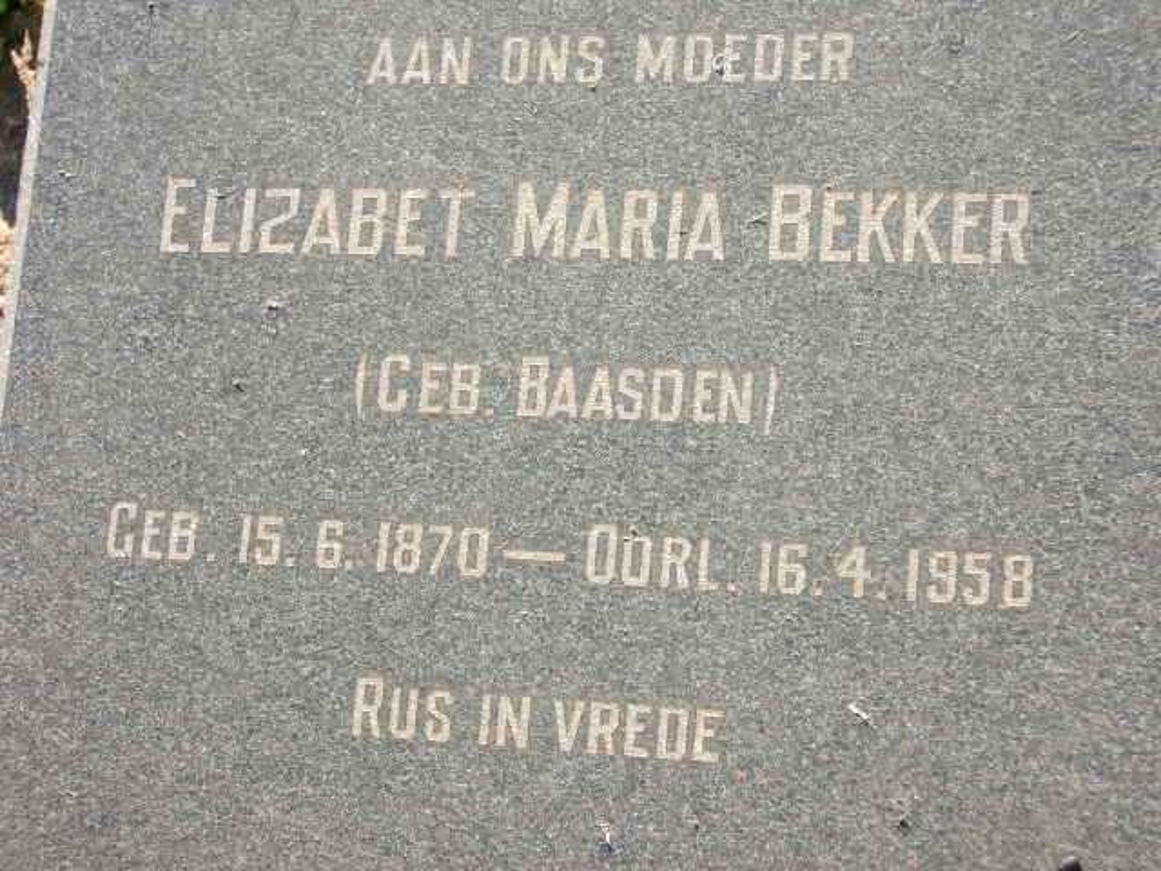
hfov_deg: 26.3
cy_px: 436
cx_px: 580
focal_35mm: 74
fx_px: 2482
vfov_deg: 19.9
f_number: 3.9
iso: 50
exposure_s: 1/125
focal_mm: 12.2
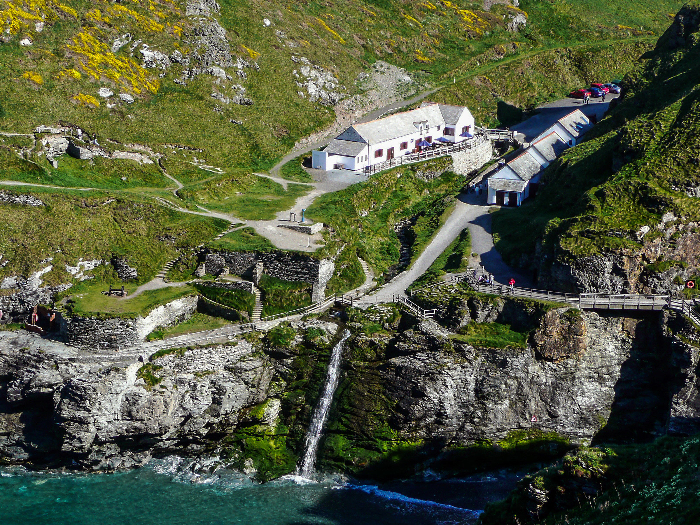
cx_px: 350
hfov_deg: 26.3
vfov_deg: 19.9
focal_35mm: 74
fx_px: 1496
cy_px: 262
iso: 100
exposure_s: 1/250
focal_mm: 10.2
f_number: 4.5
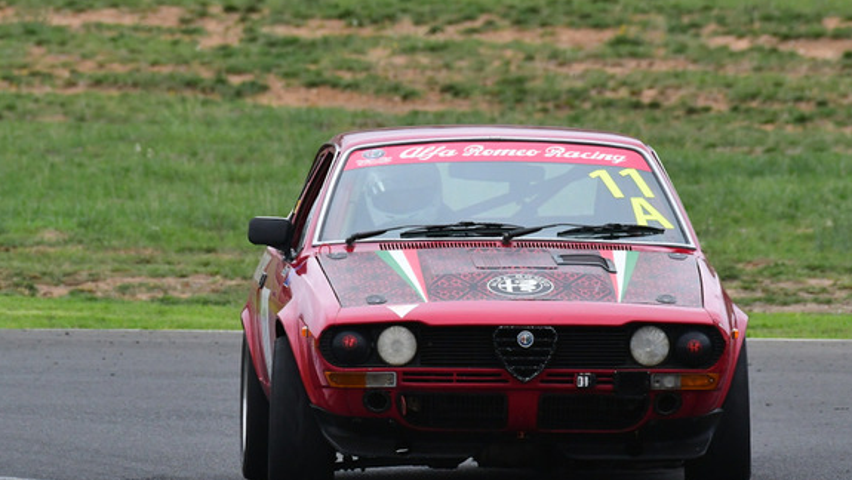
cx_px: 433
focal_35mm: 1093
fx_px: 24703
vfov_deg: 1.1
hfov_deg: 2.0
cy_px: 246
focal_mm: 500
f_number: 11
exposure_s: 1/640
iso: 1250
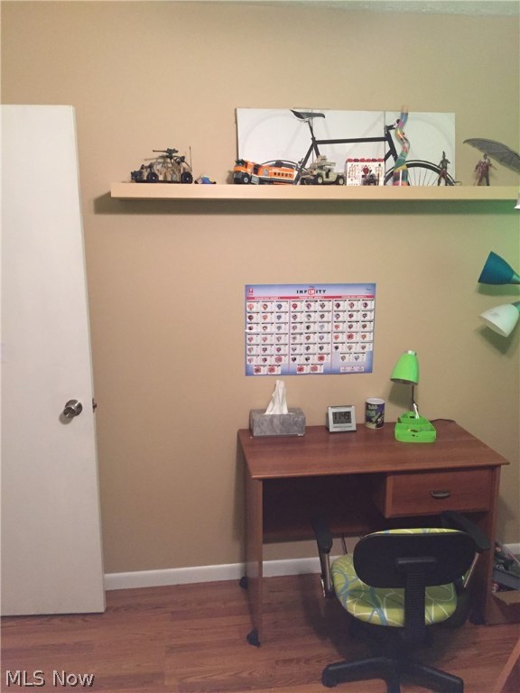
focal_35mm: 29
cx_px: 260
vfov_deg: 61.7
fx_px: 581
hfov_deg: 48.2
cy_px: 346
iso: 250
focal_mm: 4.15
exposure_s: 1/17
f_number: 2.2
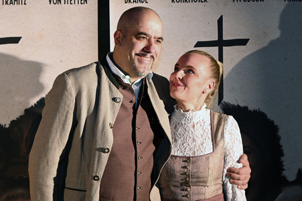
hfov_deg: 24.8
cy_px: 100
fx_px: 687
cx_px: 151
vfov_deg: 16.6
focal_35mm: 82
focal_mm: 82
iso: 2000
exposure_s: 1/200
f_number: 6.3
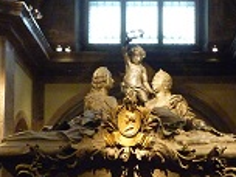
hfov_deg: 25.6
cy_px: 194
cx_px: 144
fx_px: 518
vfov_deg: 18.6
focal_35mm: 76
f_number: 2.8
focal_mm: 5.5
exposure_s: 1/20
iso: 800
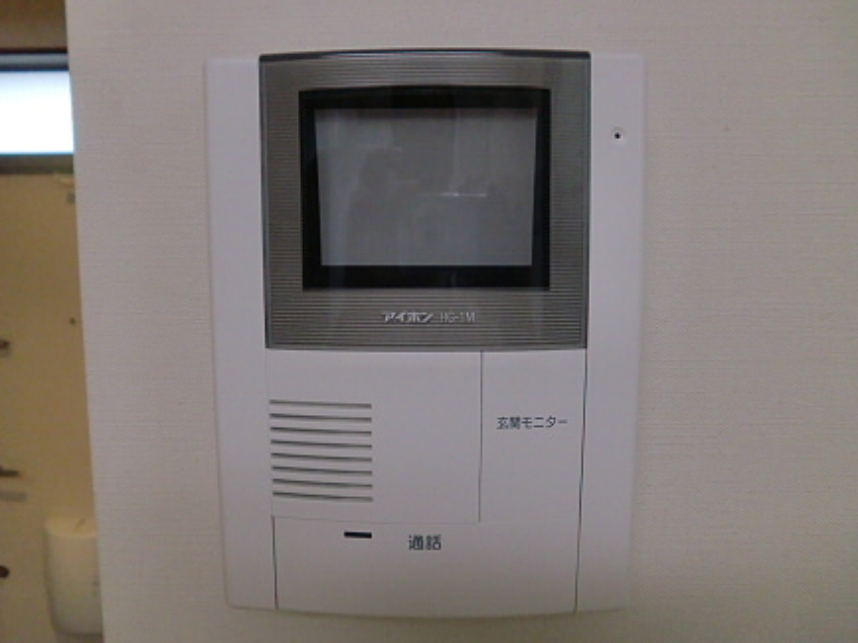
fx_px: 718
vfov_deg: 48.2
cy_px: 329
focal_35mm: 29
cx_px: 418
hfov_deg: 61.7
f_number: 2.6
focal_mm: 4.65
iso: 400
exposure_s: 1/125
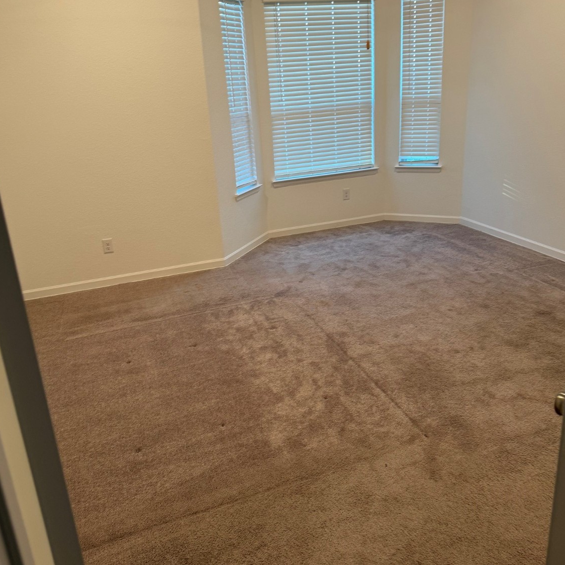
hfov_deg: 55.6
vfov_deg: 55.5
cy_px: 251
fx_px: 536
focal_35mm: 29
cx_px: 285
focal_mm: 6.76
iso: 125
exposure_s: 1/60
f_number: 1.78
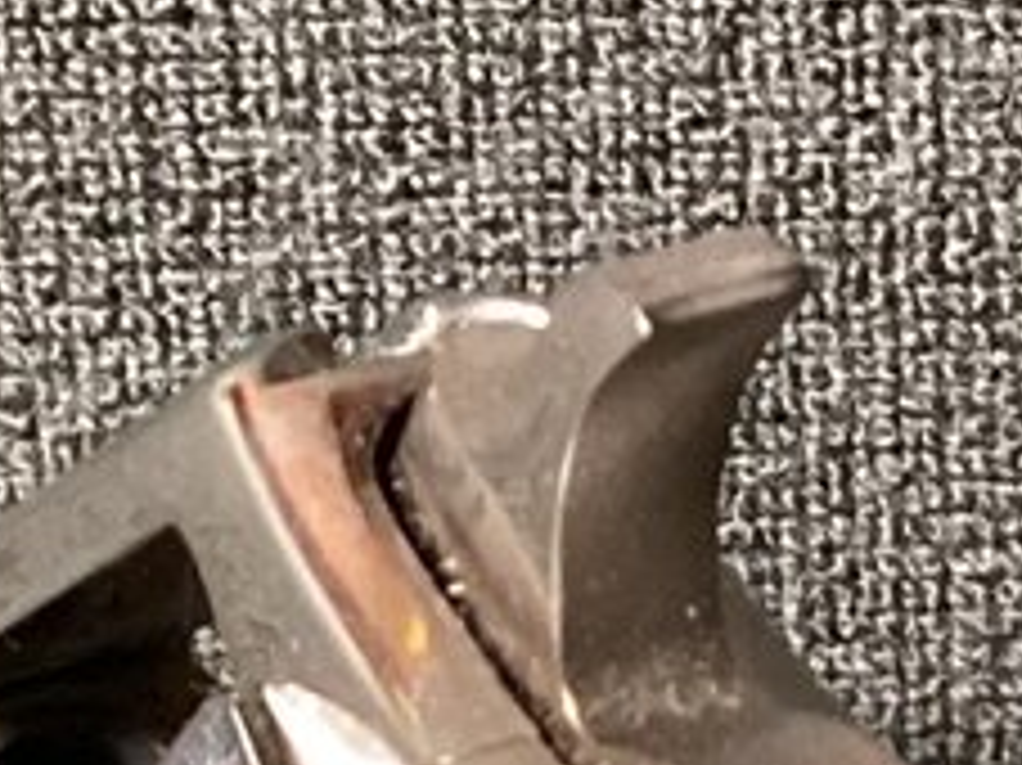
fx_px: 6108
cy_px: 2095
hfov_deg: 9.5
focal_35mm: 207
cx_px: 1105
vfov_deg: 6.7
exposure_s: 1/30
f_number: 2.4
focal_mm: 3.3
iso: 400
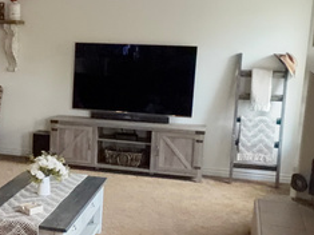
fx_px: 553
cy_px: 138
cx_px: 33
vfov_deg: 24.0
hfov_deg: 30.4
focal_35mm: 61
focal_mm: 2.22
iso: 400
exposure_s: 1/100
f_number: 2.2
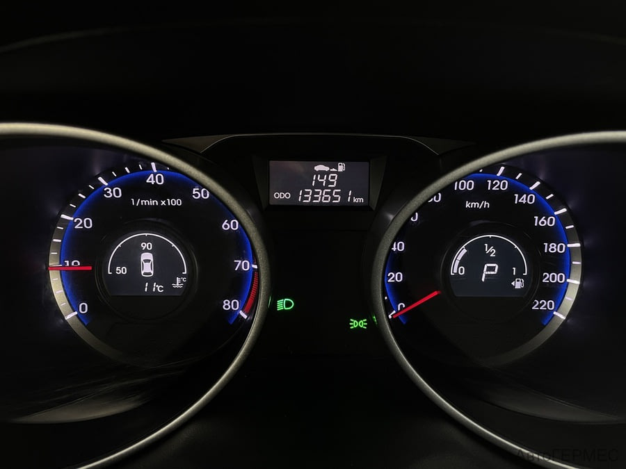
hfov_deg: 67.3
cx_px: 313
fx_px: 470
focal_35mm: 26
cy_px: 234
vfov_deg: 53.1
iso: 320
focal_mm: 4.2
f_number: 1.6
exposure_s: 1/50
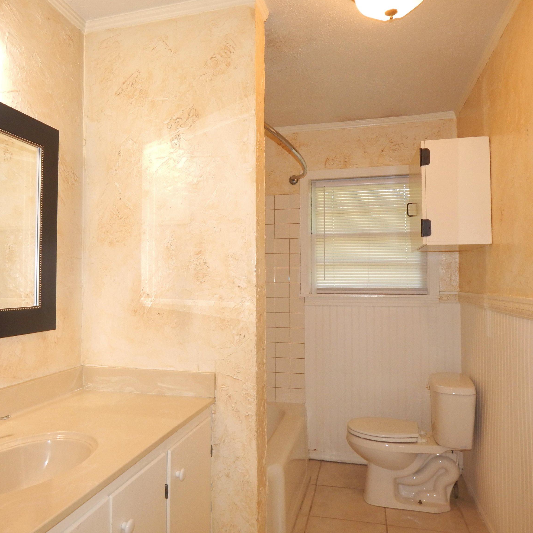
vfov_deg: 60.9
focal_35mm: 26
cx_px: 236
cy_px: 266
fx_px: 453
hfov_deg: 60.8
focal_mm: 4
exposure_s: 1/30
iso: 200
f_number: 3
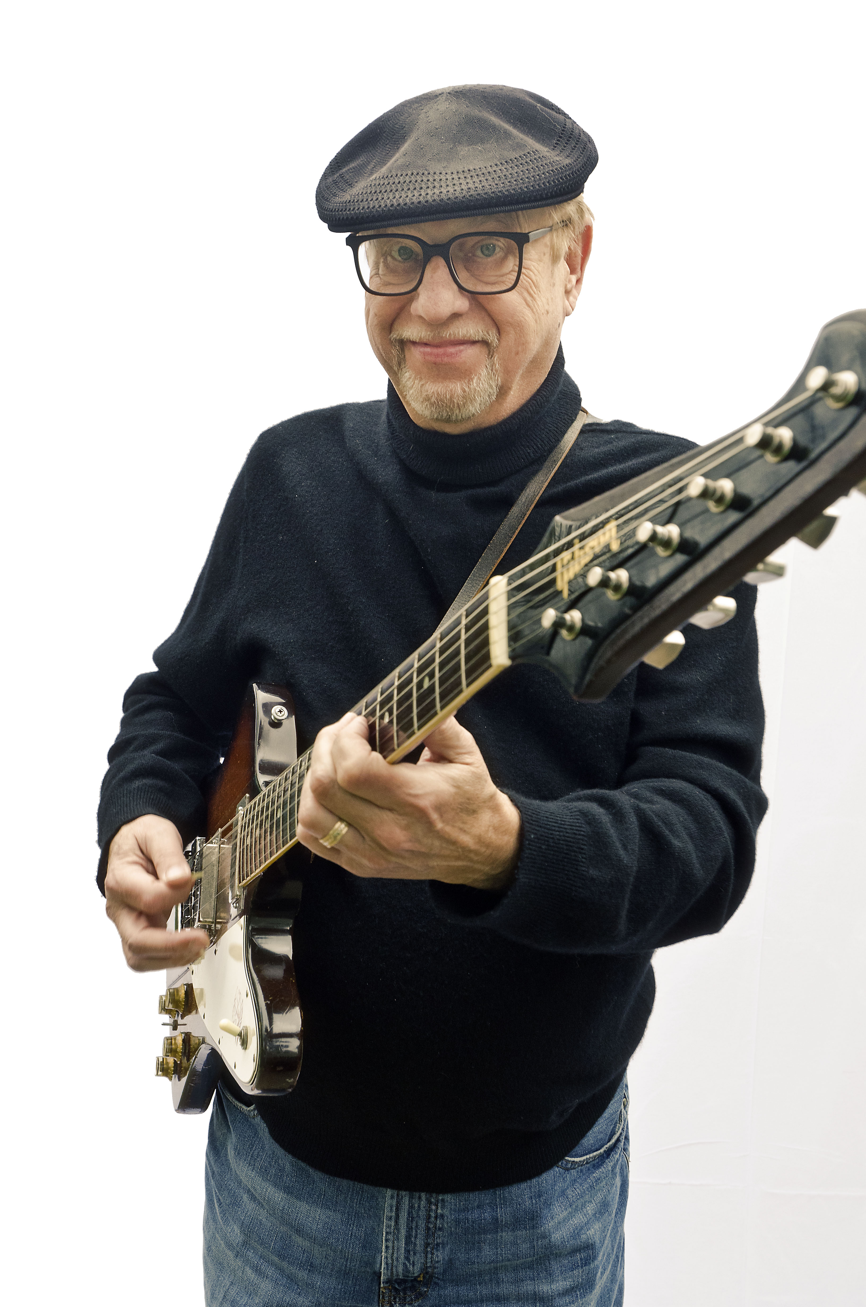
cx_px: 433
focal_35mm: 39
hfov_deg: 34.1
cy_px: 654
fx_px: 1414
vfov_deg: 49.6
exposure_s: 1/160
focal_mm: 26
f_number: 7.1
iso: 800
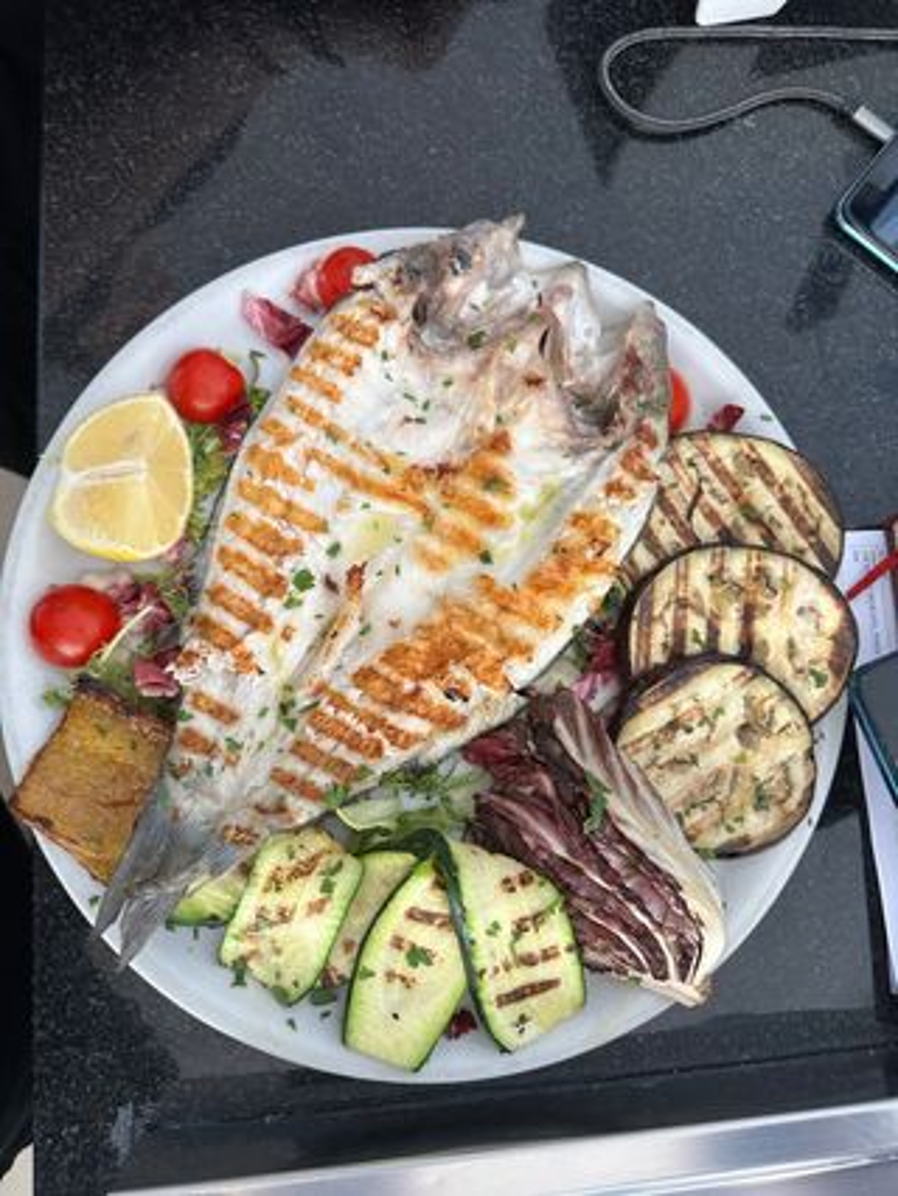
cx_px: 449
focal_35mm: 24
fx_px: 829
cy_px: 598
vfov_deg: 71.6
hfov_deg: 56.9
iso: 320
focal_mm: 6.86
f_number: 1.78
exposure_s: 1/60
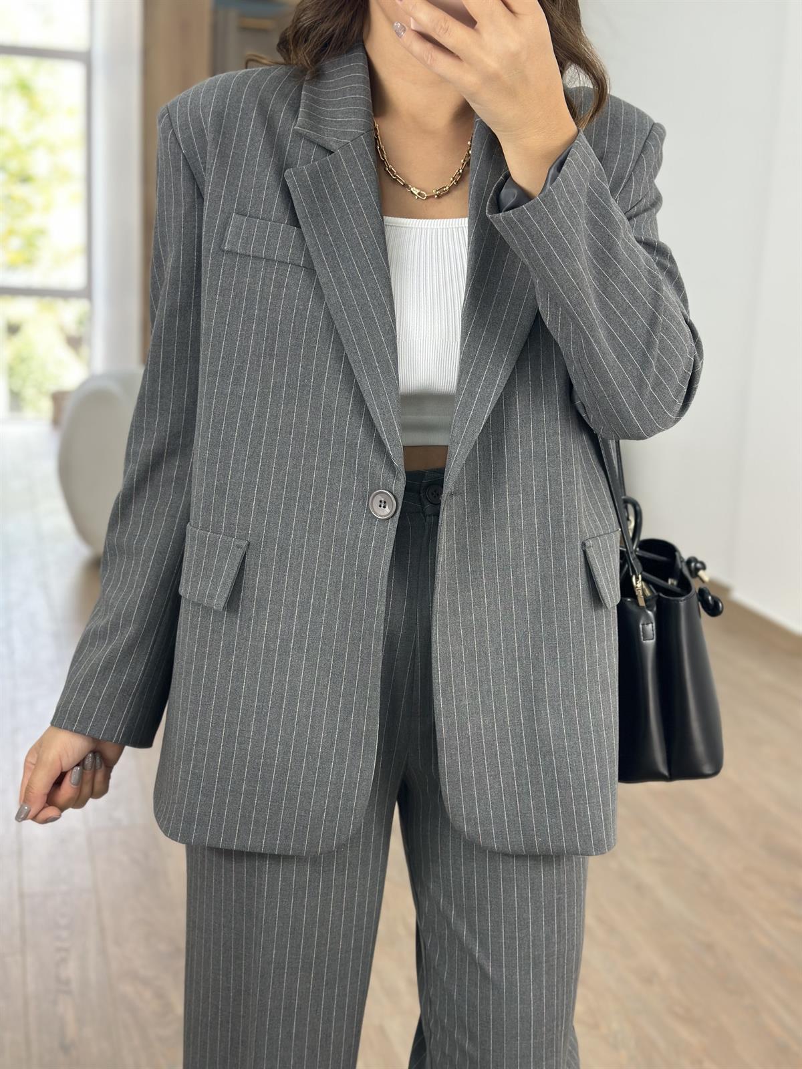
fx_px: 1483
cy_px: 534
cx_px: 401
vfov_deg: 39.7
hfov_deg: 30.3
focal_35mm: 48
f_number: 1.78
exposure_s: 1/100
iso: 64
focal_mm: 6.86
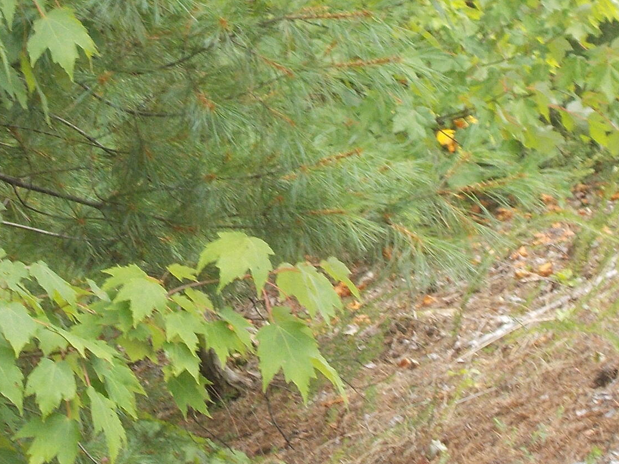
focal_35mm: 205
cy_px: 108
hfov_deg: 9.6
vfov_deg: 7.2
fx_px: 3666
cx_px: 90
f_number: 5.8
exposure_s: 1/60
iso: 125
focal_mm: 13.5
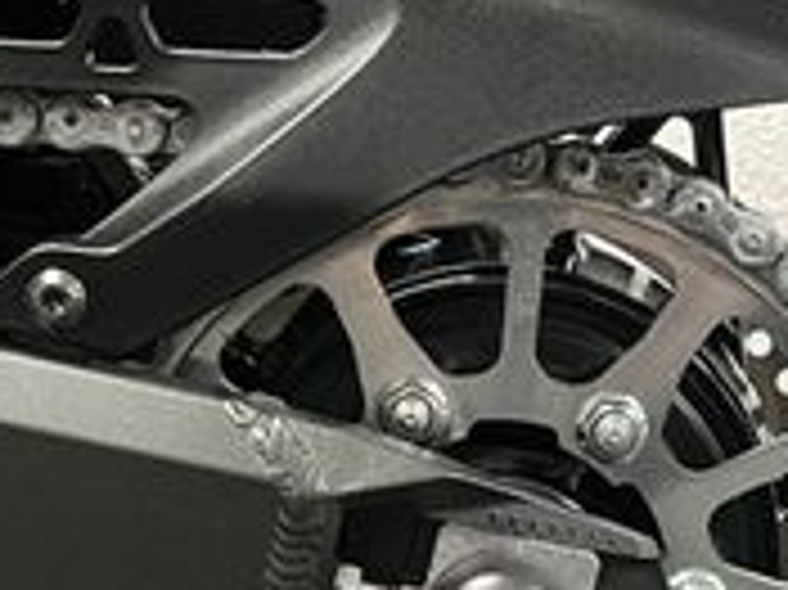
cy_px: 491
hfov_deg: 20.7
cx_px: 441
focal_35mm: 95
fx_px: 2161
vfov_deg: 15.4
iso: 400
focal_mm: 5.1
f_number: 1.6
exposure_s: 1/50
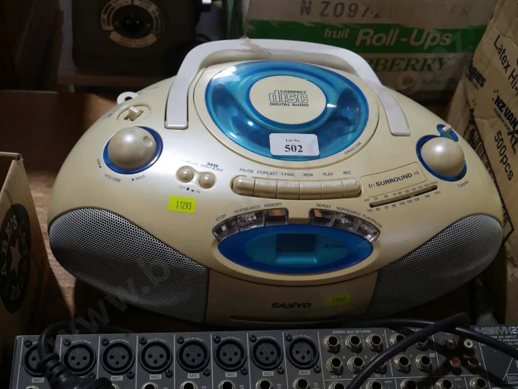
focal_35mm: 46
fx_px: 689
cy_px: 194
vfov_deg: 31.5
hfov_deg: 41.2
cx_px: 259
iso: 200
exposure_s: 1/80
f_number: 5.1
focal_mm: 23
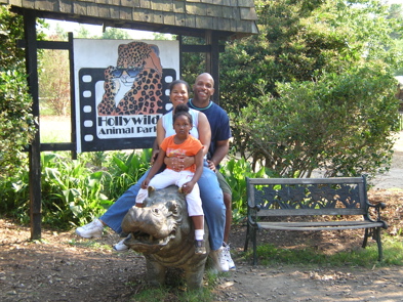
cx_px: 203
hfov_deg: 29.8
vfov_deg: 22.6
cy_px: 152
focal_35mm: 65
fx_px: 757
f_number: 3.2
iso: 50
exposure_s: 1/88.7
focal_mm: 10.6
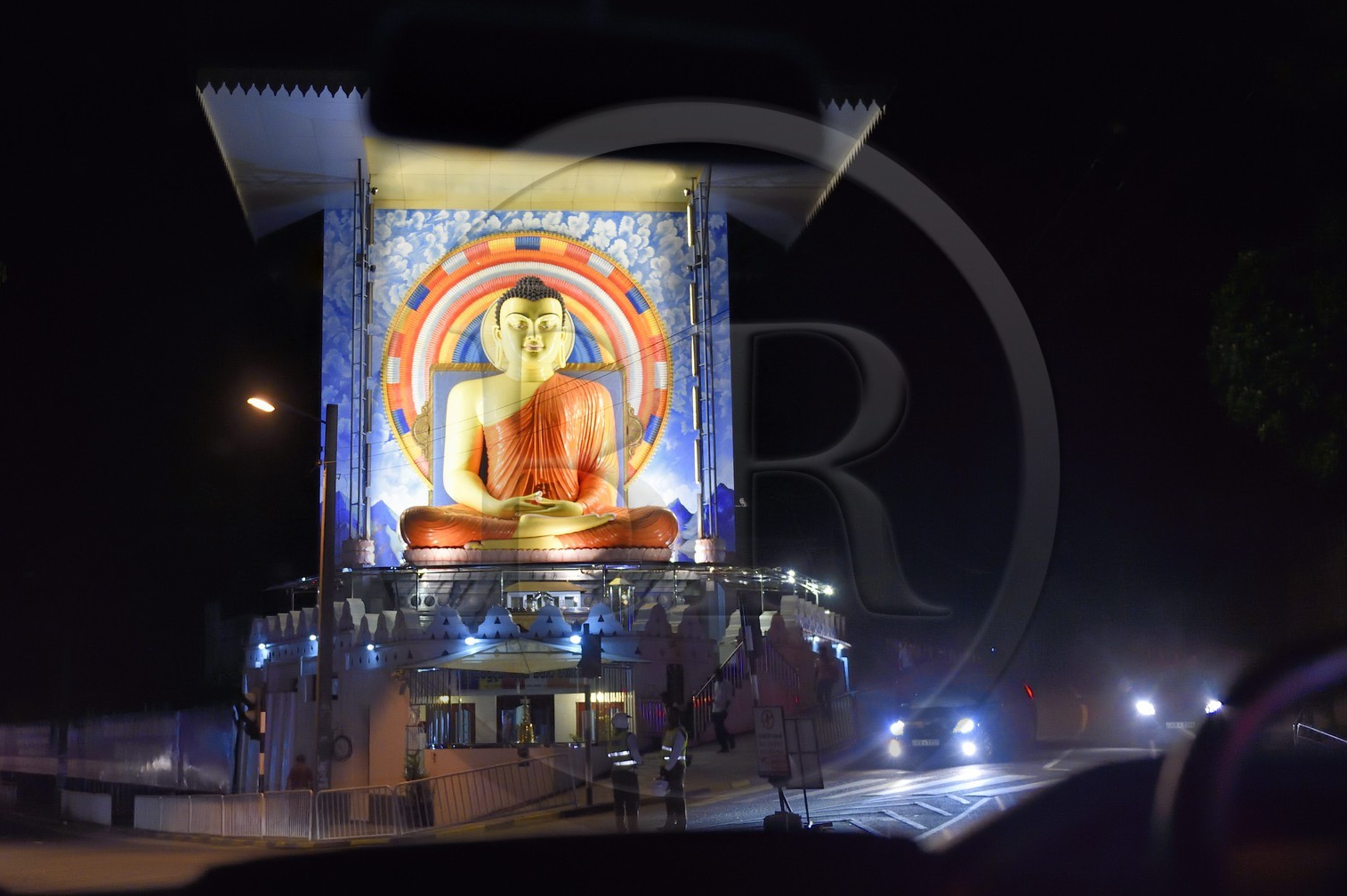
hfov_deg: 51.9
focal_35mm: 37
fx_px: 1384
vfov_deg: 35.9
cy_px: 471
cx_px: 692
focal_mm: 35
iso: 4000
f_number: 3.2
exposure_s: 1/100
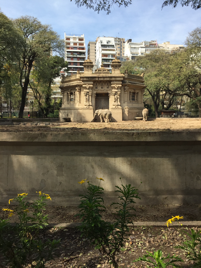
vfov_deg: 61.7
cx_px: 100
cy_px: 134
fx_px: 225
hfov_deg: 48.2
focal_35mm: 29
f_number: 2.2
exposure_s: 1/942
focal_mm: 4.15
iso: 32
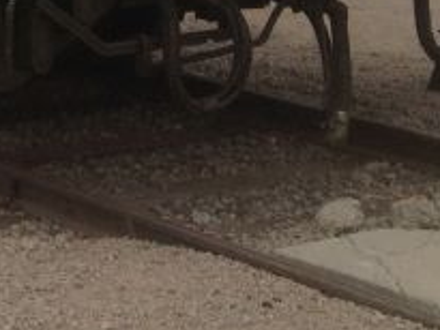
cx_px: -363
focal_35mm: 175
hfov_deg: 10.6
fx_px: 2226
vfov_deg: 8.0
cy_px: -403
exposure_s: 1/345
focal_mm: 4.28
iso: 50
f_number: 2.4
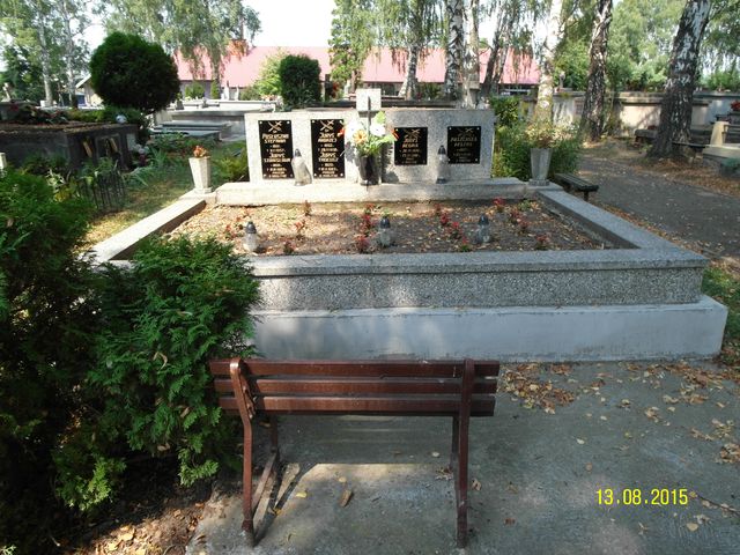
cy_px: 278
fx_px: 513
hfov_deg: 71.6
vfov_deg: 56.8
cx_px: 370
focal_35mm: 24
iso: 80
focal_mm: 5.2
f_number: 3.9
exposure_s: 1/125
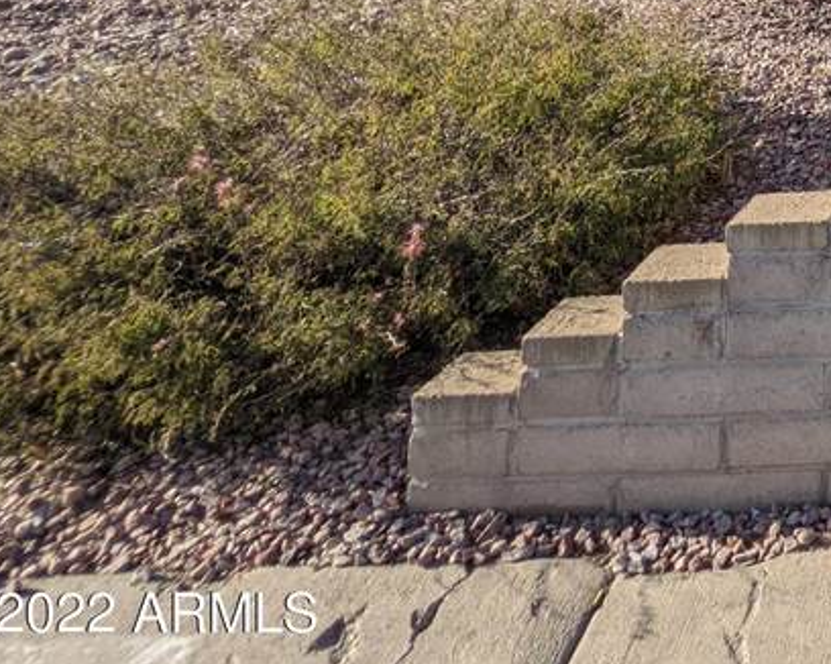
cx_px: 1293
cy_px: -275
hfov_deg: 26.0
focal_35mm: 49
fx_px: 1205
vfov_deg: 25.1
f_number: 2.2
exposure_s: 1/1035
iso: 37
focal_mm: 2.22
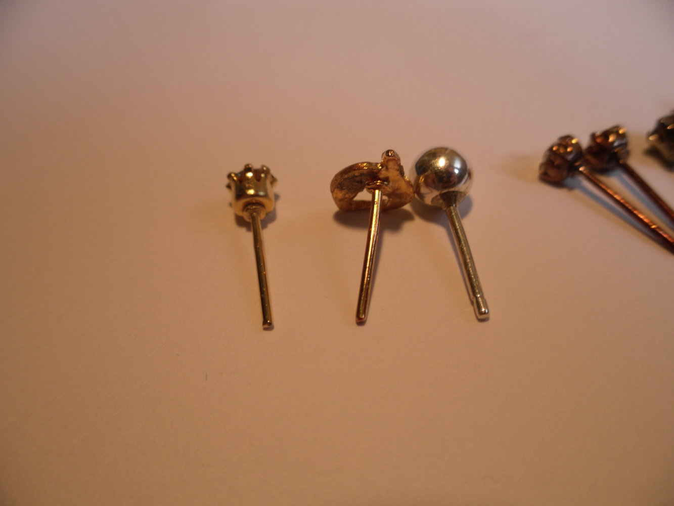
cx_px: 337
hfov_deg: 42.1
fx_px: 876
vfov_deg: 32.2
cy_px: 253
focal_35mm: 45
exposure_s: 1/98
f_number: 3.5
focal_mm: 6.3
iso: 80
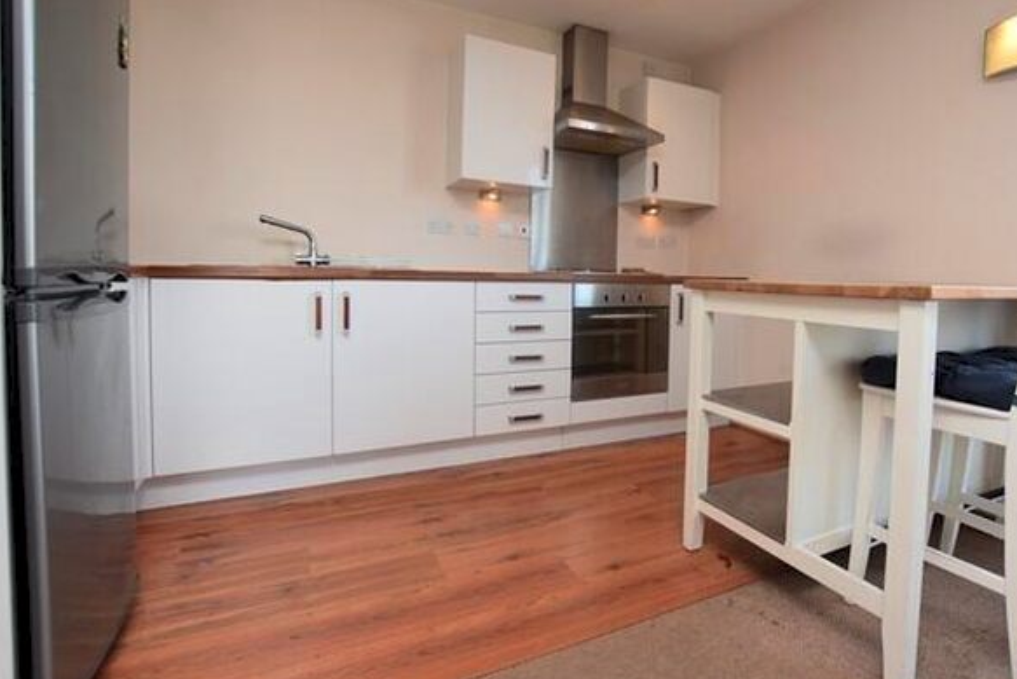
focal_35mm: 18
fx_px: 509
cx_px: 579
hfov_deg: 89.4
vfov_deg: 67.1
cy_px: 294
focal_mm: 10
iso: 800
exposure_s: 1/125
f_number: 5.6
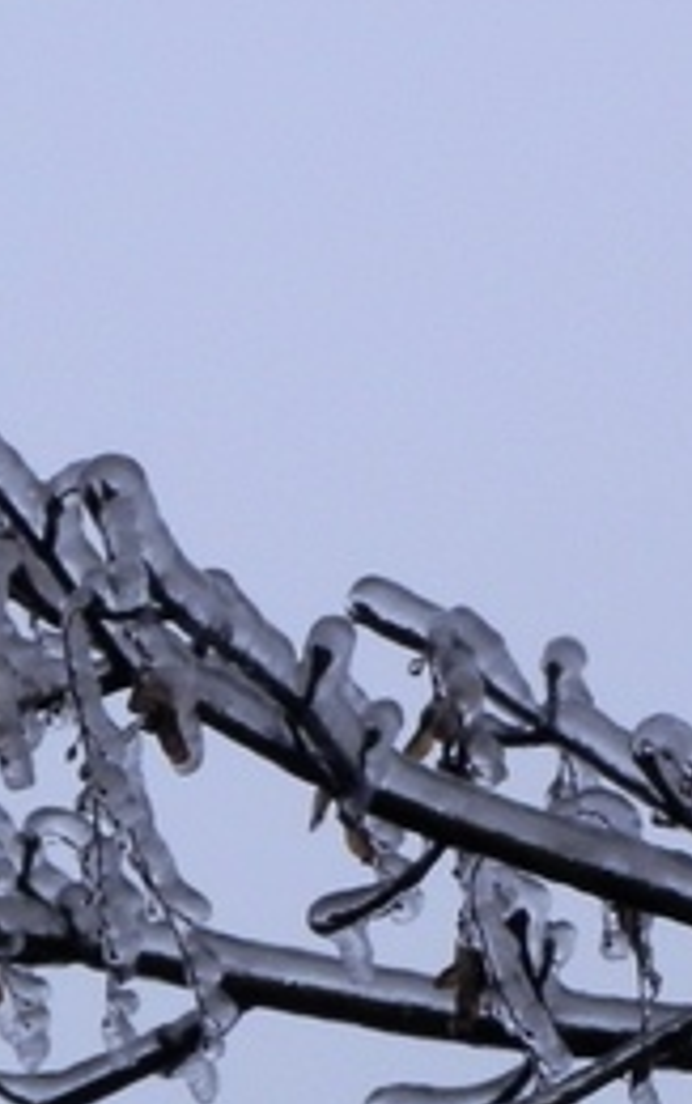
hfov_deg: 2.8
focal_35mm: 462
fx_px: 13910
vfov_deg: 4.5
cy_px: 881
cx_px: 323
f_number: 7.1
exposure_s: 1/390
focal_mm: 28.8
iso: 160
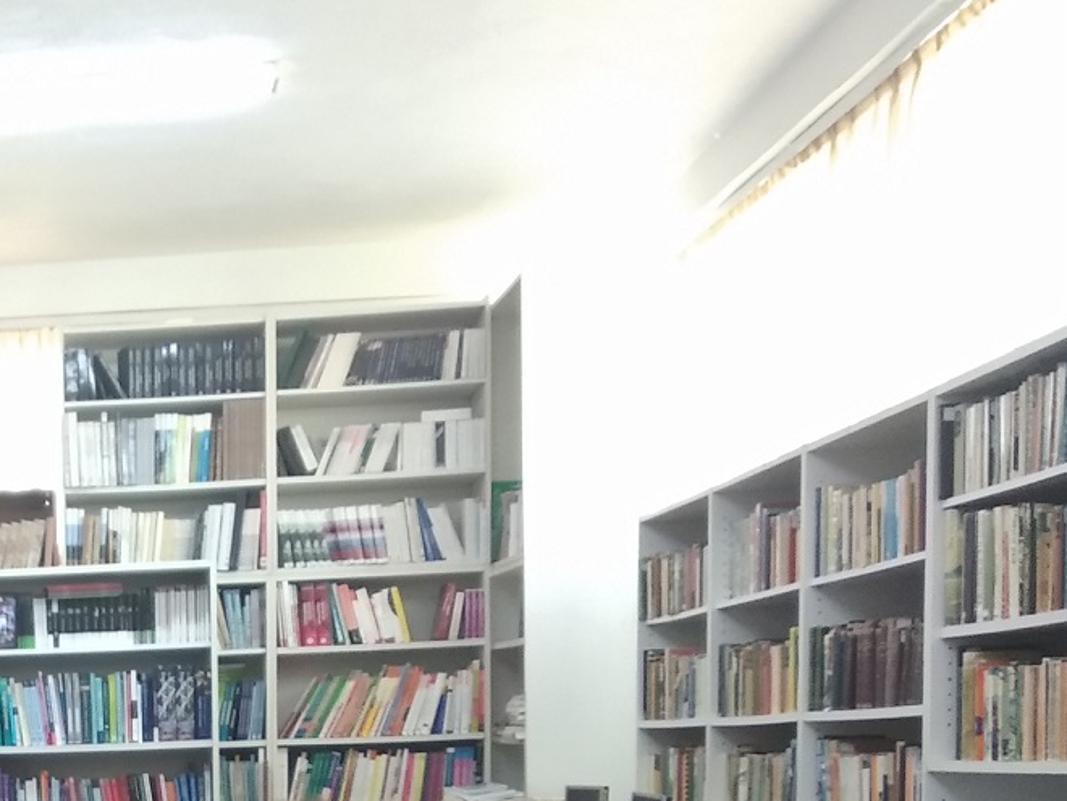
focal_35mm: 63
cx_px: -217
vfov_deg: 21.8
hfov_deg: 27.1
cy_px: 932
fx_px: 1942
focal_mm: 3.81
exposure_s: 1/25
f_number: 2.2
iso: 800
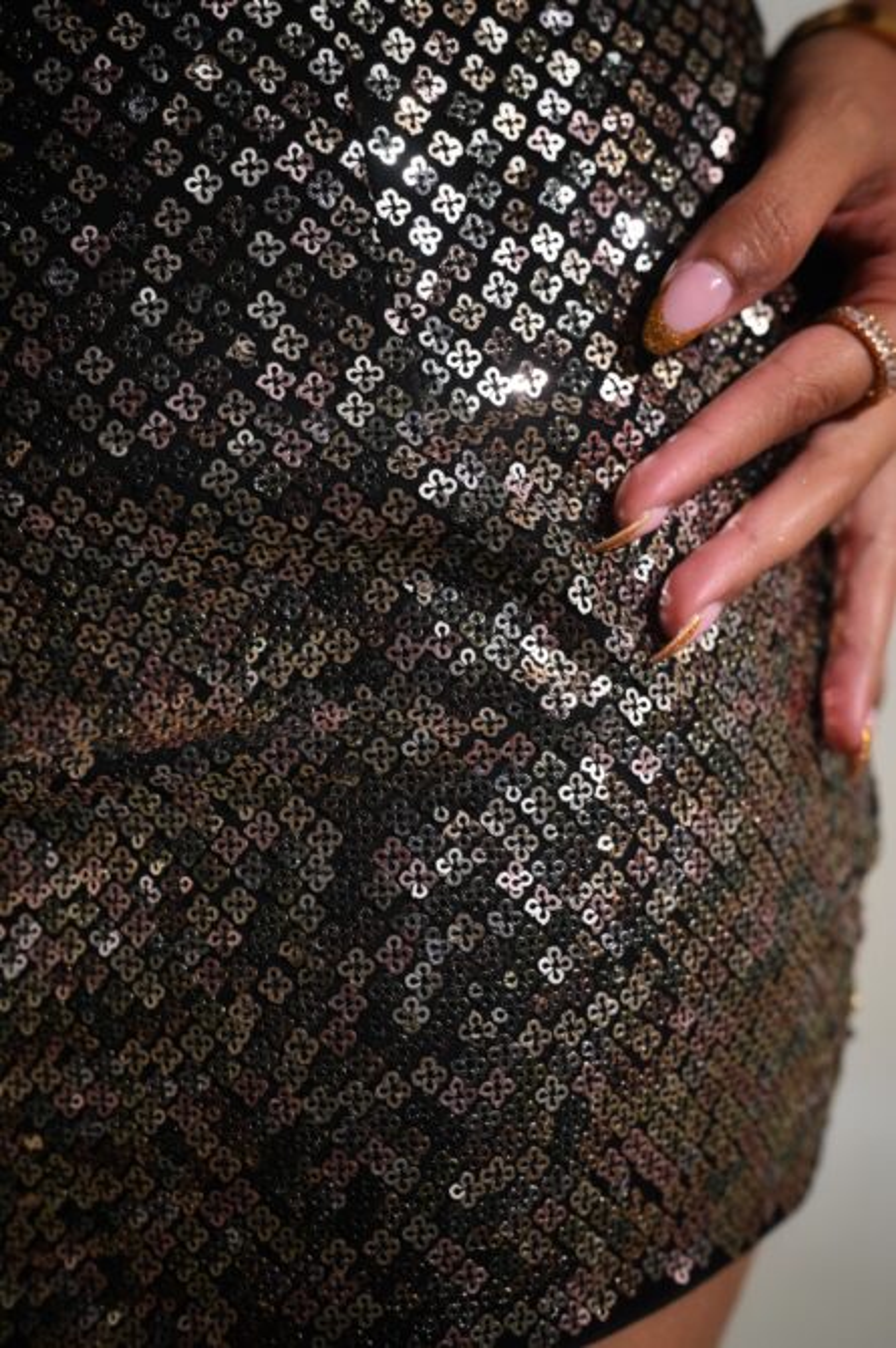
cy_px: 674
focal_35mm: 50
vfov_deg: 39.6
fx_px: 1869
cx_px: 448
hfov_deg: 27.0
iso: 125
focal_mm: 50
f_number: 4
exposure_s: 1/200
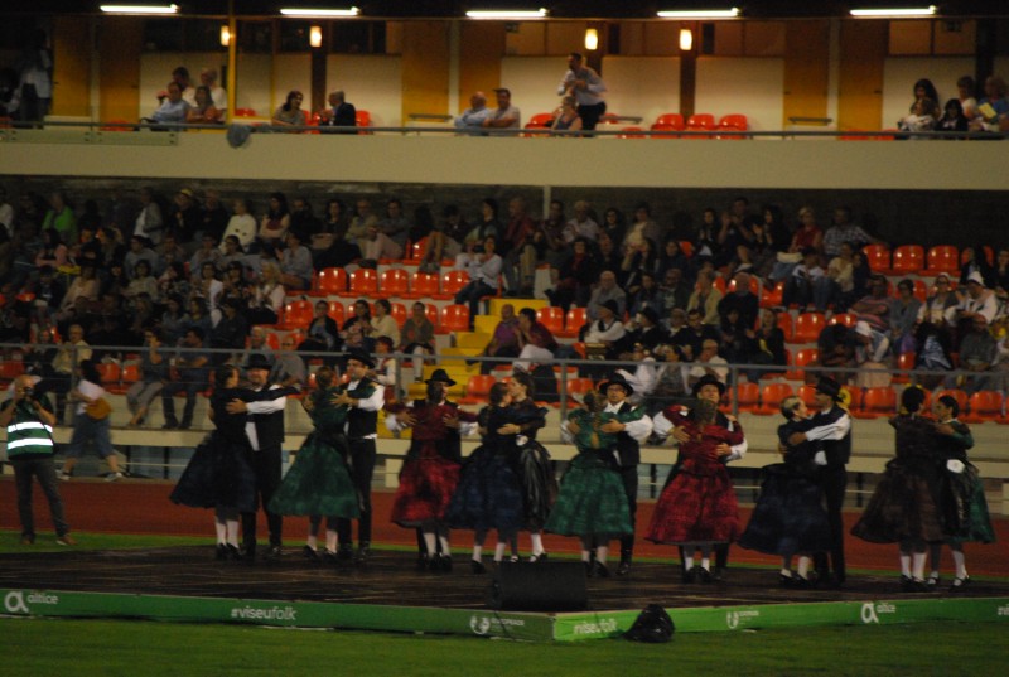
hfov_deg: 6.9
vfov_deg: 4.6
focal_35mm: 300
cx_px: 504
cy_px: 338
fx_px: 8426
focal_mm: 200
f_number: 5.6
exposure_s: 1/60
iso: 1600
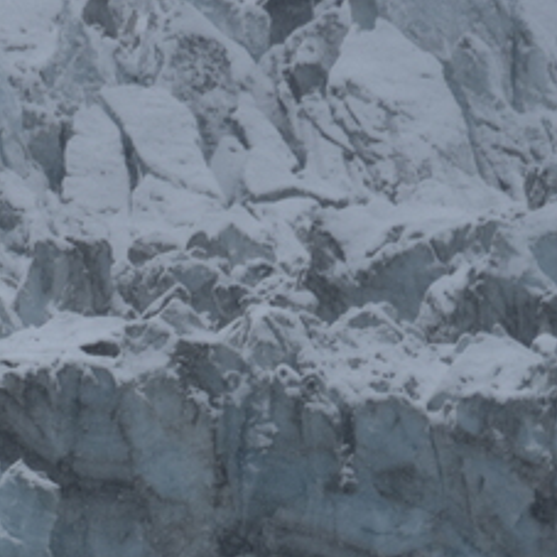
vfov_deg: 2.4
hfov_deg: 2.4
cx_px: -530
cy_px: 886
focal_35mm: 720
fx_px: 13107
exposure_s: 1/320
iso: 110
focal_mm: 150
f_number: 5.6
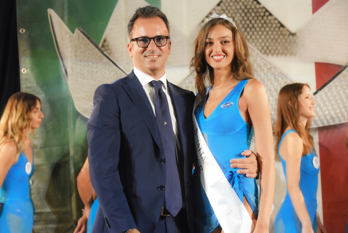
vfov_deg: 10.2
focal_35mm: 135
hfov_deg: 15.2
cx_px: 174
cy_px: 116
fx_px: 1305
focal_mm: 135
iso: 4000
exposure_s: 1/100
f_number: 8
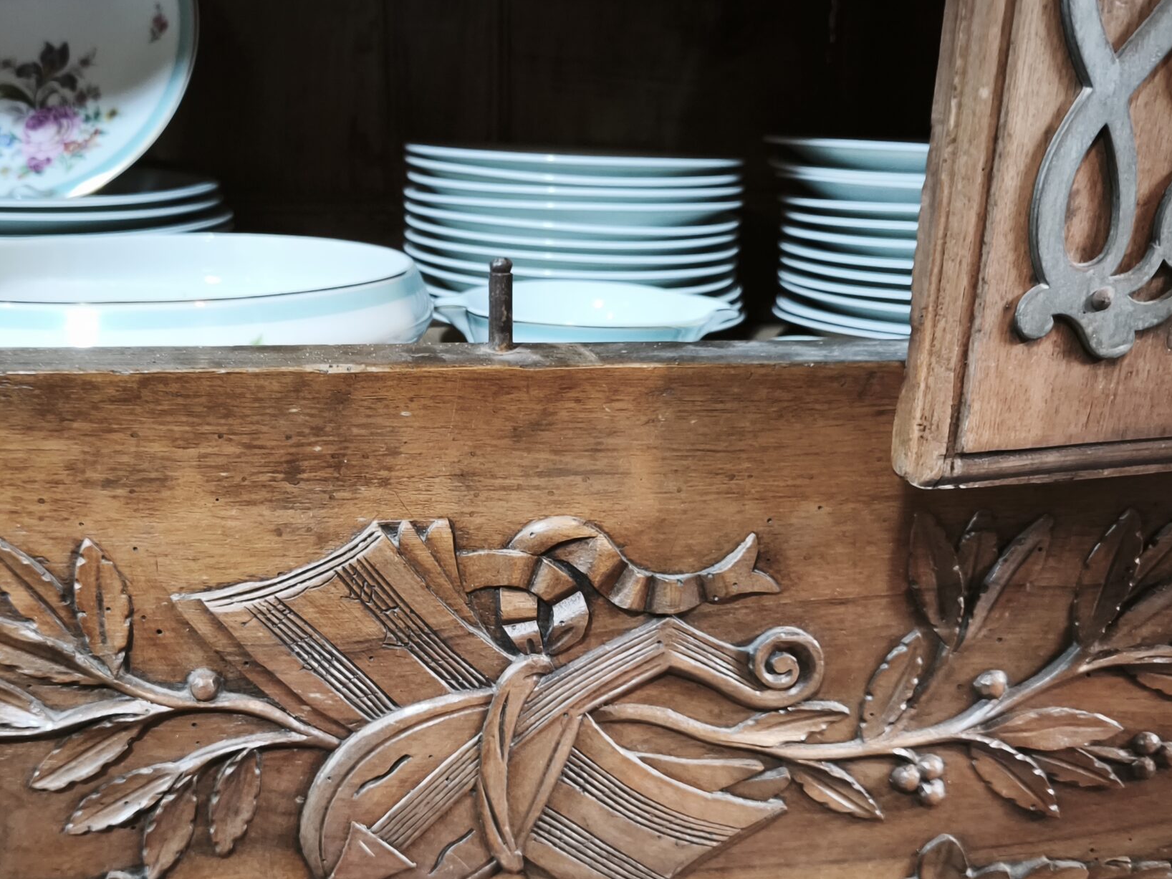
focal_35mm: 36
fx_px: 1219
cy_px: 537
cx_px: 457
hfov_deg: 50.9
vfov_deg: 39.5
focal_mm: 5.35
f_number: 1.7
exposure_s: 1/33.3
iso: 1000
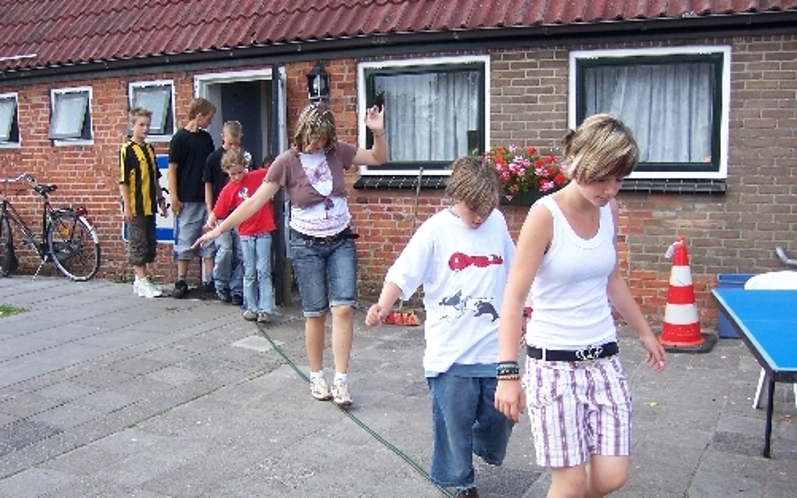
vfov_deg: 32.7
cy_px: 296
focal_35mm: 39
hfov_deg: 50.4
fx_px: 847
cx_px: 396
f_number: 2.8
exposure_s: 1/320
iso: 80
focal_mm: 6.2
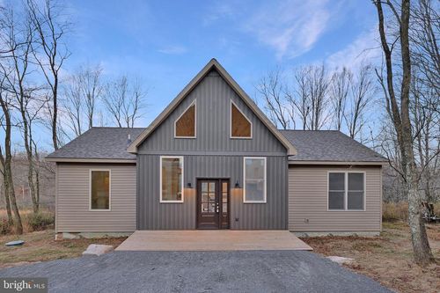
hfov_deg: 84.0
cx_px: 220
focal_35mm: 20
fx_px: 244
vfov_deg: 61.9
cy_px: 146
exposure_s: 1/60
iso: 100
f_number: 4.6
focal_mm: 20
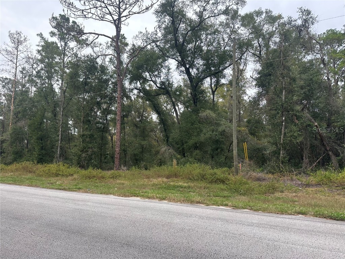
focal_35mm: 24
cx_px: 172
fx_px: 239
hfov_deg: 71.6
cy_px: 130
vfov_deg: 56.8
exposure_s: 1/160
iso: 80
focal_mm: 6.86
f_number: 1.78
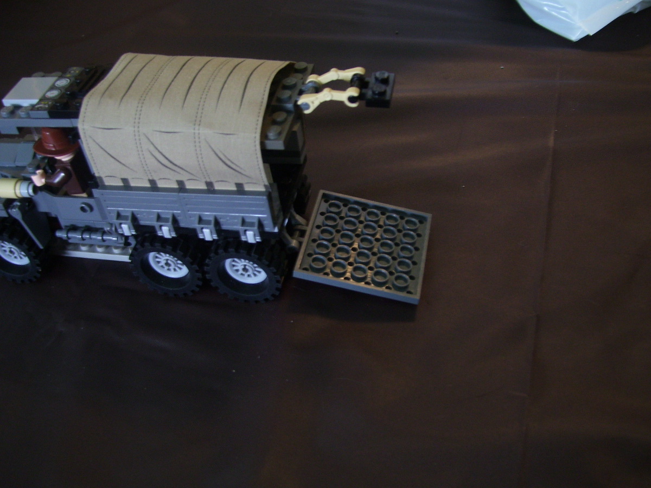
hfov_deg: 50.1
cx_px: 326
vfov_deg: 38.7
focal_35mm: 37
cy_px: 244
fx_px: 696
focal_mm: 6
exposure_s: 1/8
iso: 160
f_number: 2.7
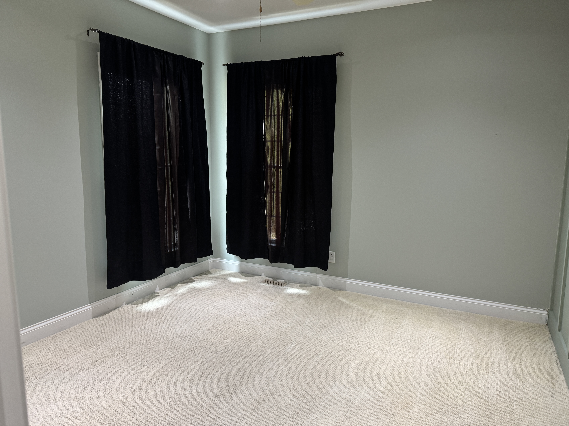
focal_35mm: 24
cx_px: 284
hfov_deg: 71.6
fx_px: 394
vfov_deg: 56.8
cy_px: 213
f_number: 1.78
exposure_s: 1/60
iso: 250
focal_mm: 6.76
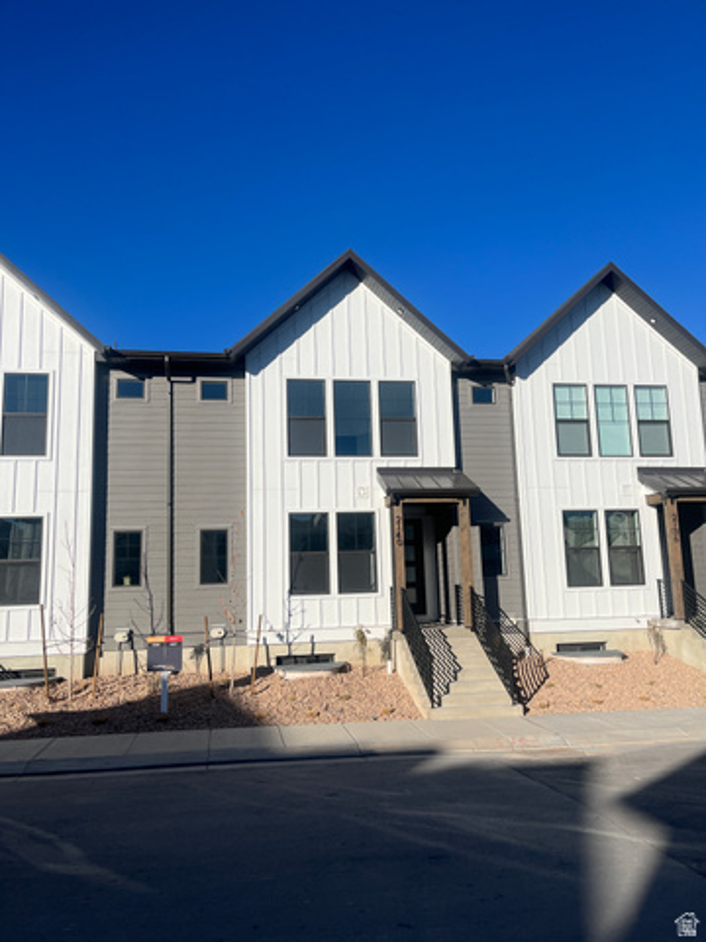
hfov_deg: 53.1
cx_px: 353
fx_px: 707
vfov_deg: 67.3
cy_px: 471
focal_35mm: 26
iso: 50
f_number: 1.6
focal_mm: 5.1
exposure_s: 1/6173
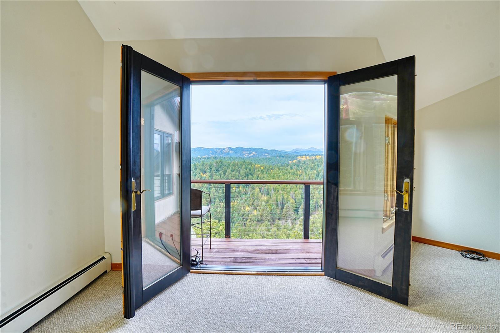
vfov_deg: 77.3
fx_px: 208
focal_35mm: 15
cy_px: 166
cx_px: 250
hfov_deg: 100.4
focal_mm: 10
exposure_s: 1/20
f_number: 13
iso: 100
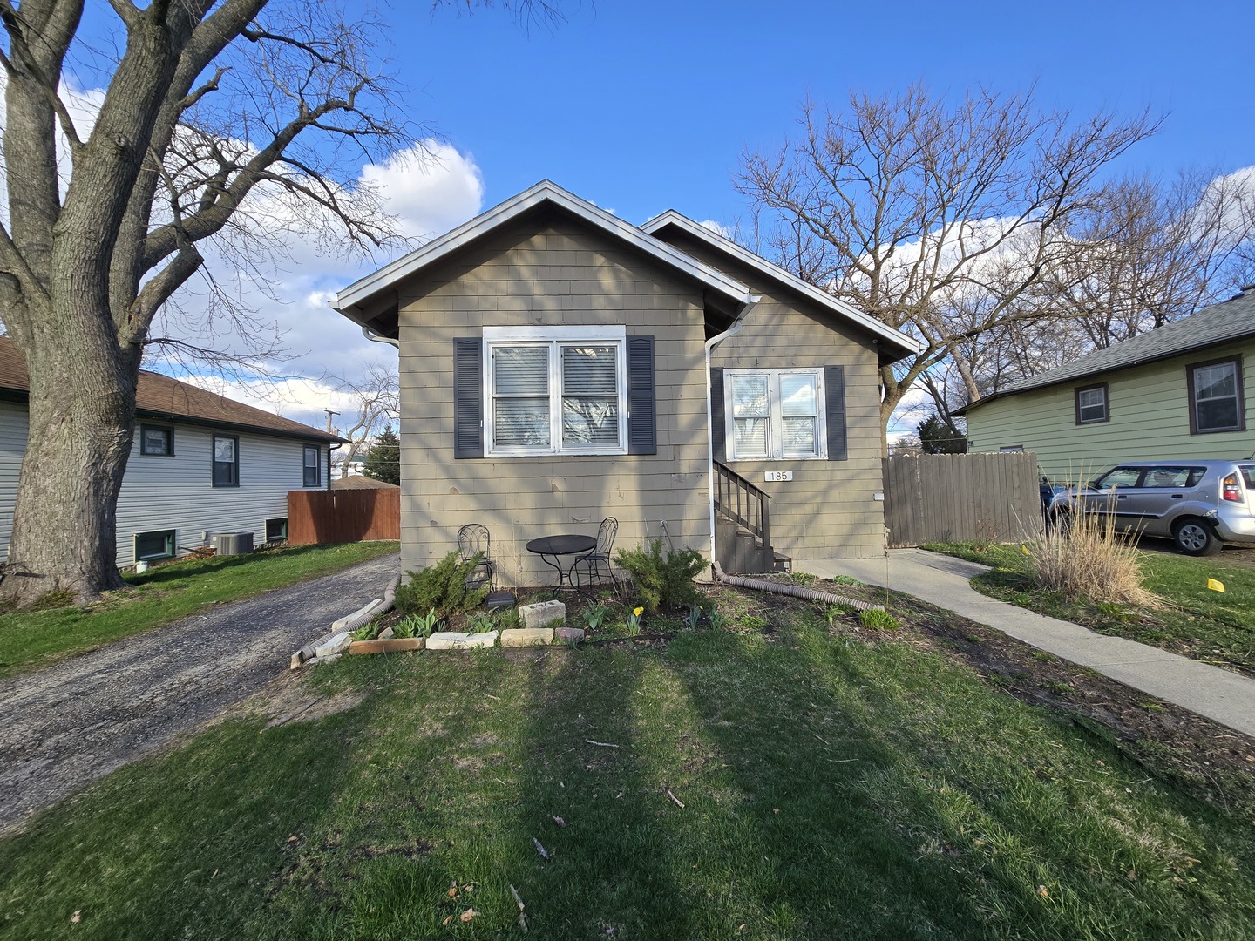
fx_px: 471
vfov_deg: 89.9
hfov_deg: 106.2
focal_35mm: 13
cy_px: 470
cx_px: 628
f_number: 2.2
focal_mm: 2.2
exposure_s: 1/820
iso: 50
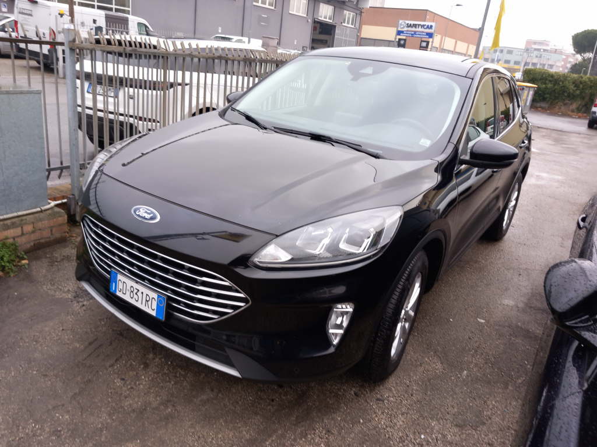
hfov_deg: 65.3
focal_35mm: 27
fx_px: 466
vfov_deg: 51.4
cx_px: 298
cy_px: 224
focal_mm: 4
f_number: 1.8
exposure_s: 1/50
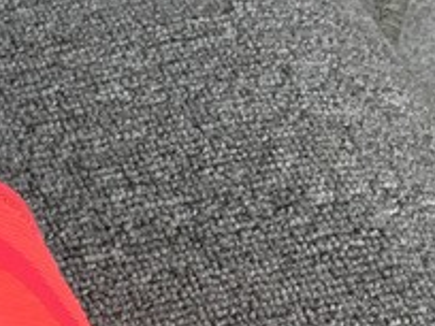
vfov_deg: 10.8
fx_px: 1722
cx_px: -414
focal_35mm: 137
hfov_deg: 12.7
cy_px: 276
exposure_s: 1/519
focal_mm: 3.3
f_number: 2.4
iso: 25
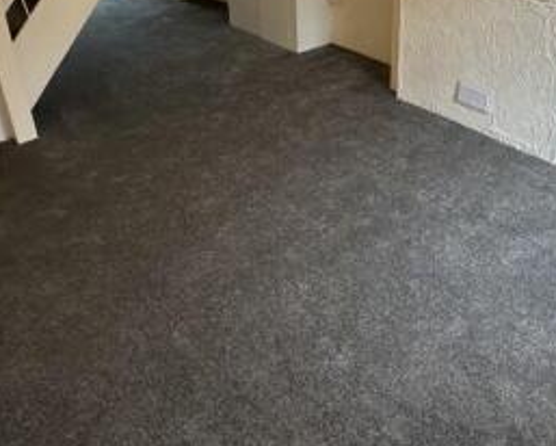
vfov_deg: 43.8
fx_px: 511
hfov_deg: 55.6
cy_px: 60
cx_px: 382
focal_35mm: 31
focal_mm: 2.22
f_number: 2.2
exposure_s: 1/50
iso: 320
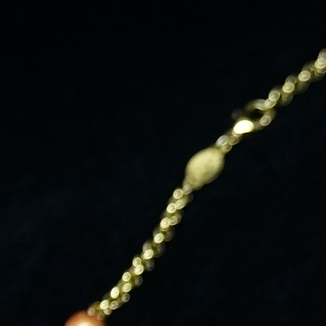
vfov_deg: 8.8
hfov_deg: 8.5
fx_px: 2088
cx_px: 629
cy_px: 359
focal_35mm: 196
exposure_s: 1/60
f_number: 4.5
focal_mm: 30
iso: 1000
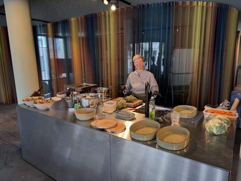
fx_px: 167
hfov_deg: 71.6
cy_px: 90
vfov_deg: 56.8
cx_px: 120
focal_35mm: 24
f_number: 1.78
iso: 80
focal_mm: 6.76
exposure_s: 1/121
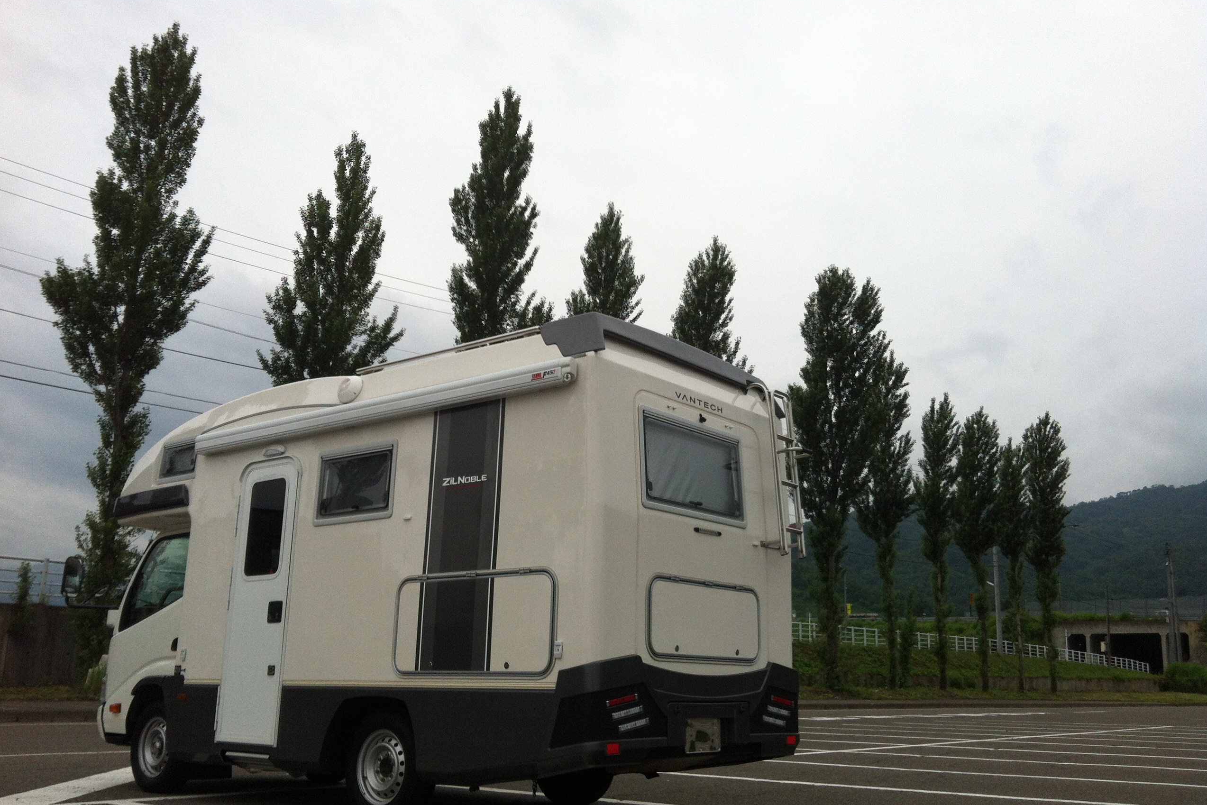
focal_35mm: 37
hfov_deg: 51.9
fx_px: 1241
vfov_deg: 35.9
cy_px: 430
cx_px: 606
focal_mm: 3.85
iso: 80
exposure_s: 1/1257
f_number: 2.8
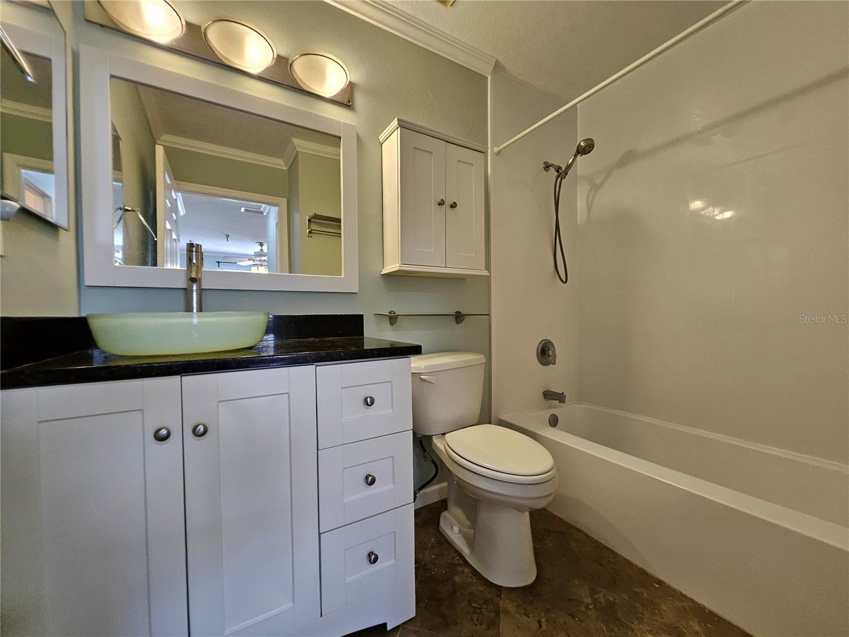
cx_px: 424
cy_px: 318
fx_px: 319
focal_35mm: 13
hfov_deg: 106.2
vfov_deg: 89.9
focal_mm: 1.74
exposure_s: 1/60
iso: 160
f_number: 2.2
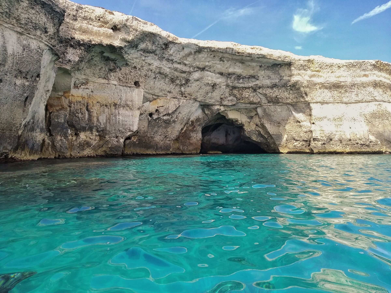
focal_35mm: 26
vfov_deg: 53.1
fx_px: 294
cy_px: 146
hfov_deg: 67.3
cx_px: 196
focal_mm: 3.82
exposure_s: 1/572
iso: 100
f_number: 2.2
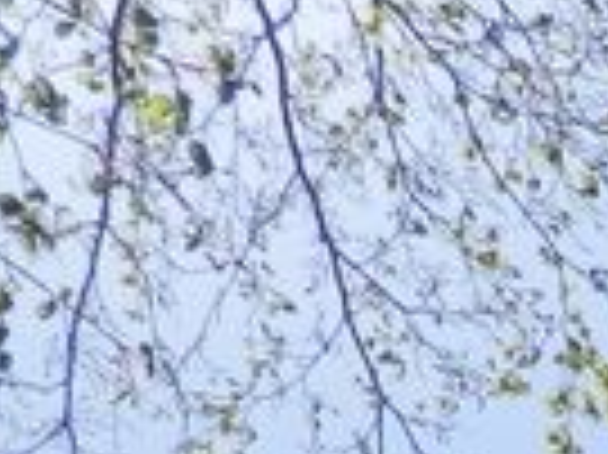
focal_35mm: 148
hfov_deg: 10.5
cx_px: 1680
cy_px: 1259
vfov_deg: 8.7
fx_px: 2597
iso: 80
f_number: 8.7
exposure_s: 1/125
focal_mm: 4.5
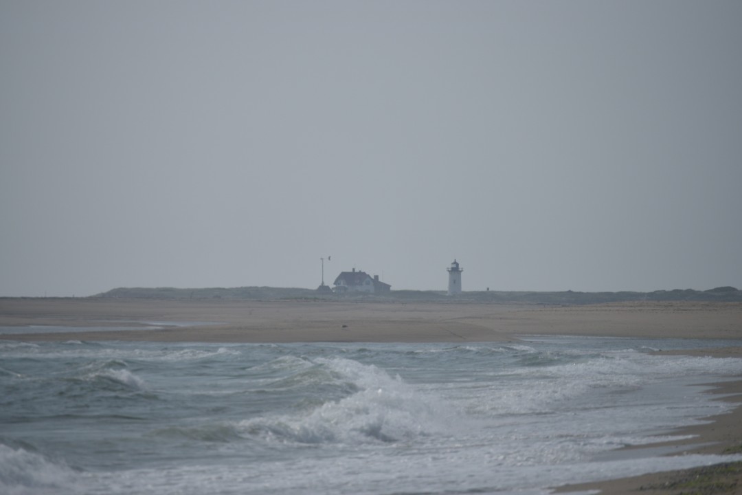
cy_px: 248
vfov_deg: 4.6
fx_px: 6183
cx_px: 371
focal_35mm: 300
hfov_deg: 6.9
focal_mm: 200
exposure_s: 1/4000
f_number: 5.6
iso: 200
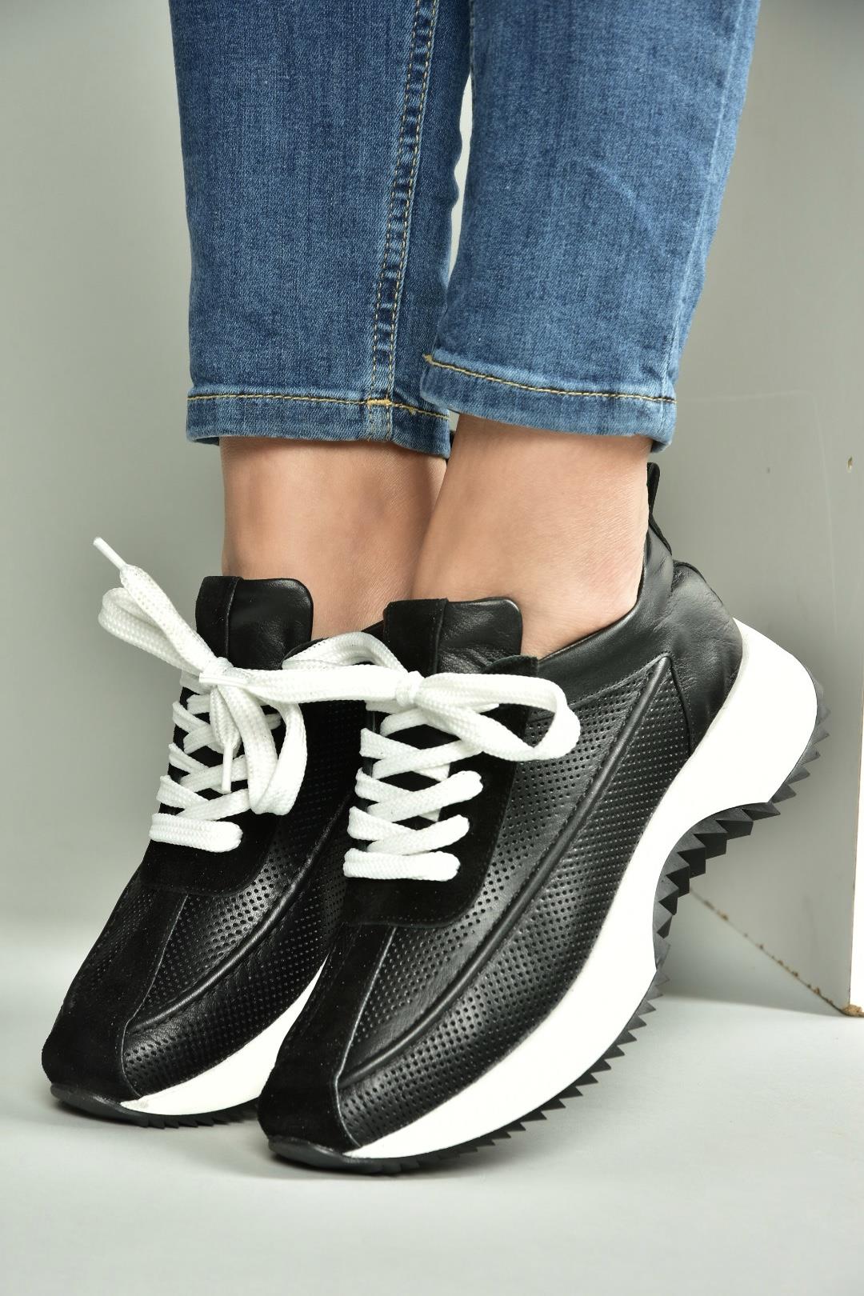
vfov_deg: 14.0
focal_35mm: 147
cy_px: 648
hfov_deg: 9.3
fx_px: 5292
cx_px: 432
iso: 100
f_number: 9
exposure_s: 1/125
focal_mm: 98
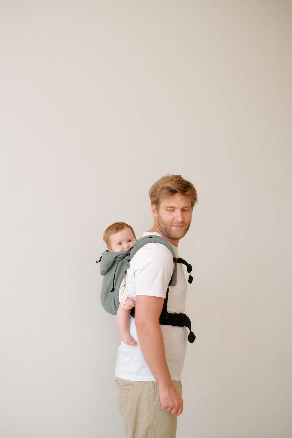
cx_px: 146
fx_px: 645
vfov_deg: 37.5
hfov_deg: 25.5
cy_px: 219
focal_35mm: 53
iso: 320
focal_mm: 35
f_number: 2
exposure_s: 1/800
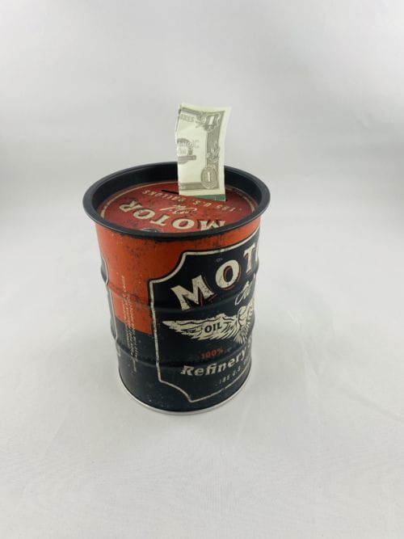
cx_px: 202
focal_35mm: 26
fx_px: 405
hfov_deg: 53.0
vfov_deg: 67.3
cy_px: 270
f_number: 1.8
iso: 50
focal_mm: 4.25
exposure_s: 1/100
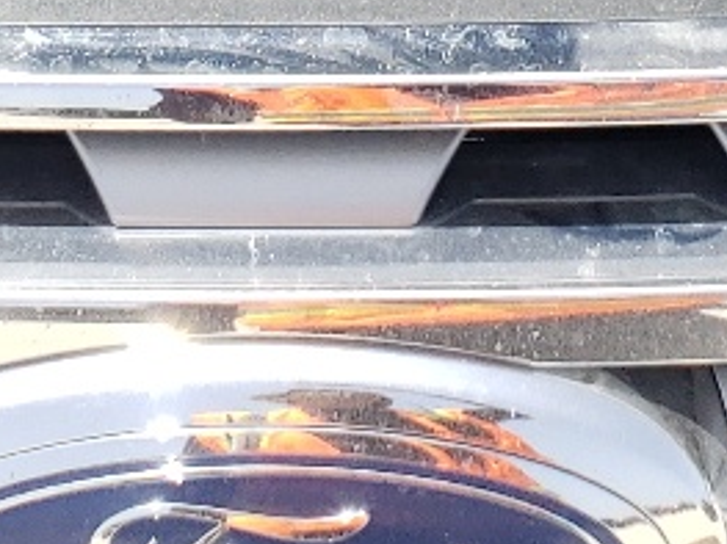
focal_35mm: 158
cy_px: -944
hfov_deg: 12.5
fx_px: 3317
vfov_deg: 8.3
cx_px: 456
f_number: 1.5
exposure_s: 1/1429
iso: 50
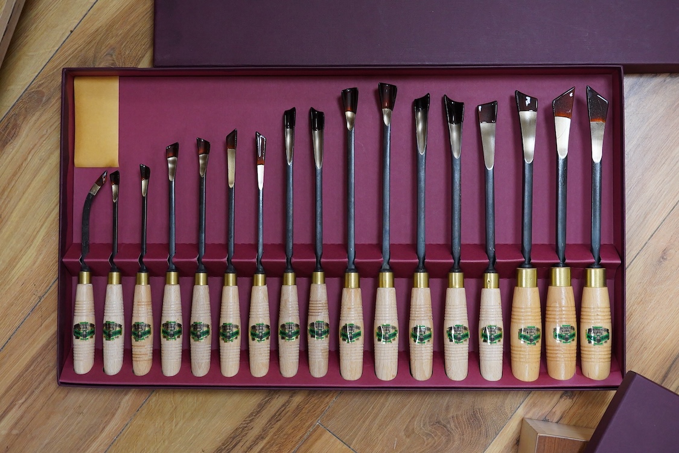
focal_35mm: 45
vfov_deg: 29.9
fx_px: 849
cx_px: 340
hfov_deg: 43.6
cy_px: 226
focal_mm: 30
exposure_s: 1/160
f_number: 8
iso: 2500
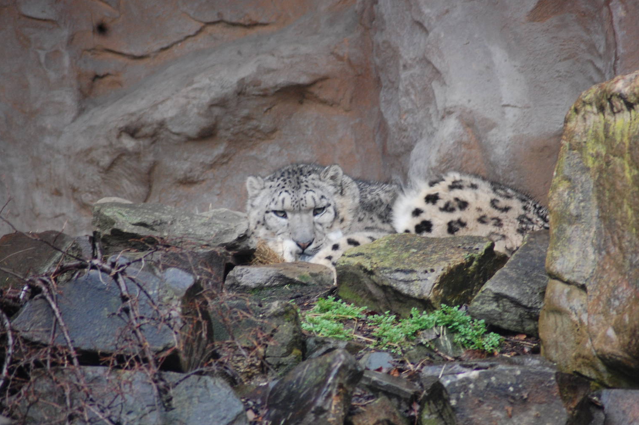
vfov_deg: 2.9
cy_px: 218
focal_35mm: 477
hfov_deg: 4.3
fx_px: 8461
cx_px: 337
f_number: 5.6
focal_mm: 300
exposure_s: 1/80
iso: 800
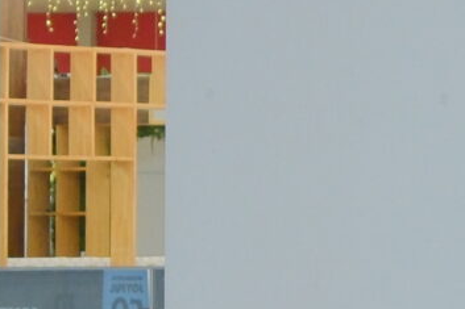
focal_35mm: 196
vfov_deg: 7.0
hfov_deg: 9.7
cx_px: 960
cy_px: 182
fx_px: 2530
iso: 800
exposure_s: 1/125
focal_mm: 18
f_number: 2.8
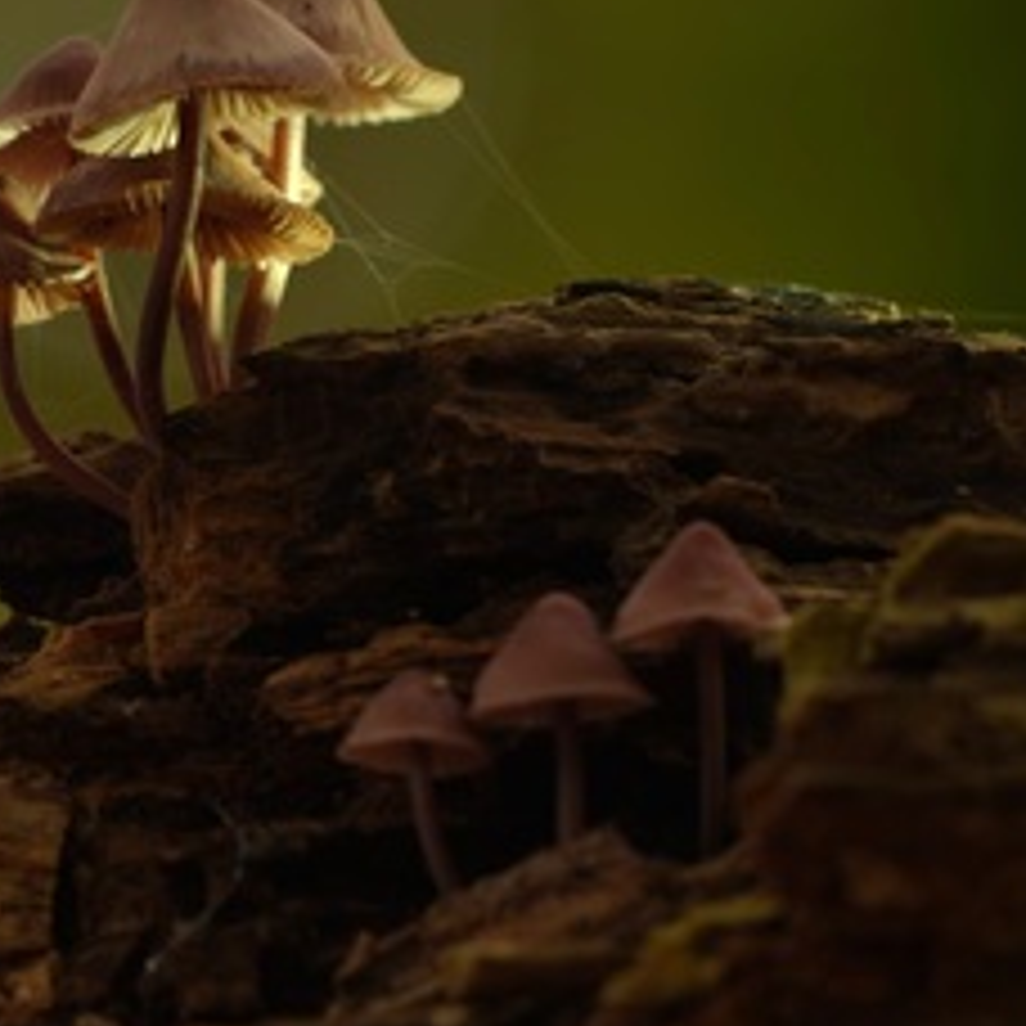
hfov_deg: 2.6
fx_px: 22970
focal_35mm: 685
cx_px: 27
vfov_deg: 2.6
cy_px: 367
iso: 50
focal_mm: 400
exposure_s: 1/20
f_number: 6.3
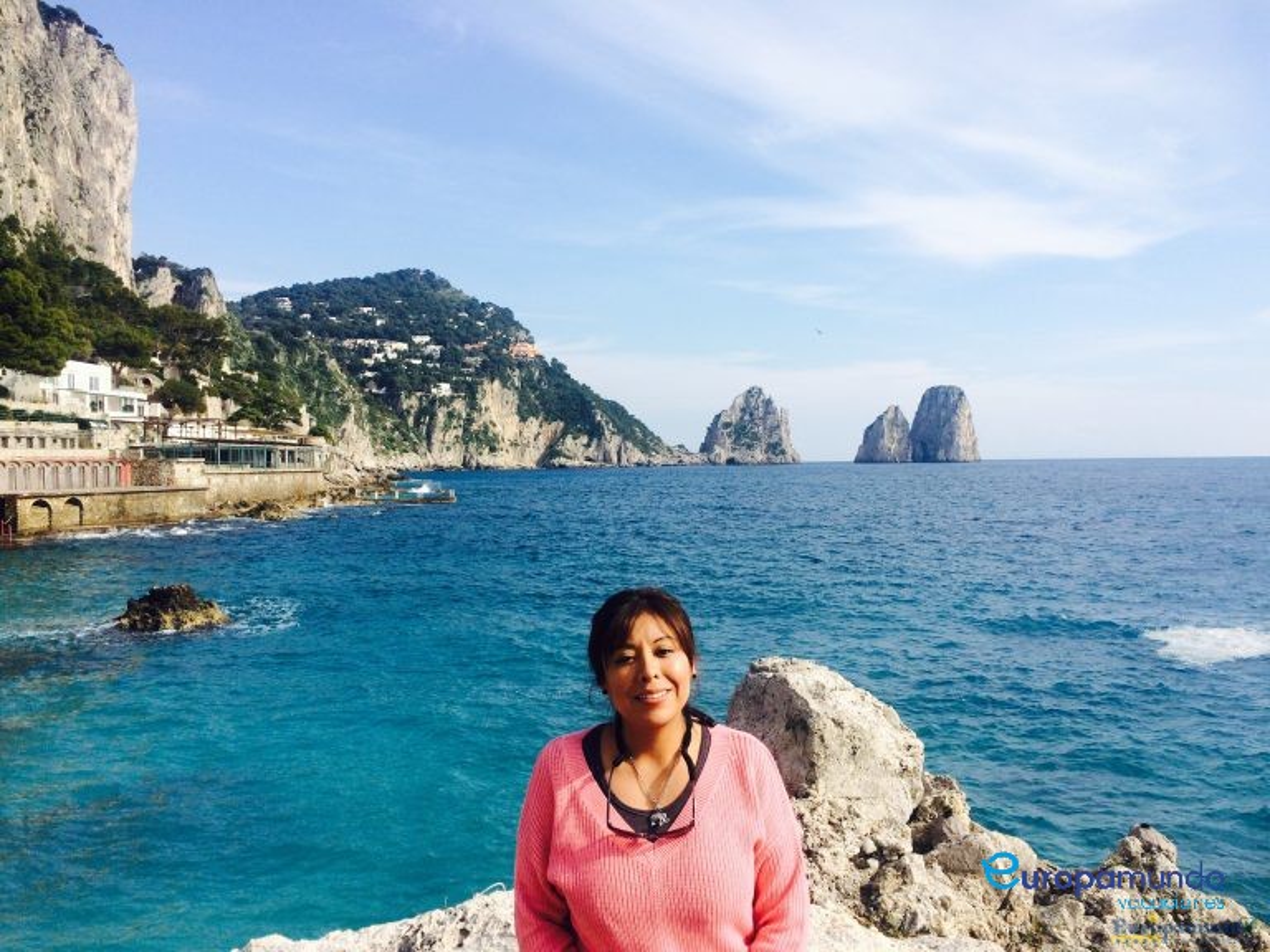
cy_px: 476
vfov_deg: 48.2
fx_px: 1064
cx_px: 635
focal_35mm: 29
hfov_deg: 61.7
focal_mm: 4.15
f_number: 2.2
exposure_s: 1/2053
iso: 32
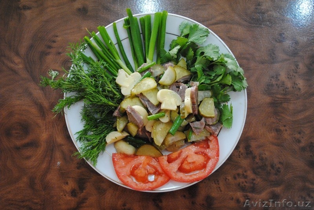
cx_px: 157
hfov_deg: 49.5
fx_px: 340
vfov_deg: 34.3
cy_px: 105
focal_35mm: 39
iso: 1600
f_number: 4.2
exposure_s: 1/25
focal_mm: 26
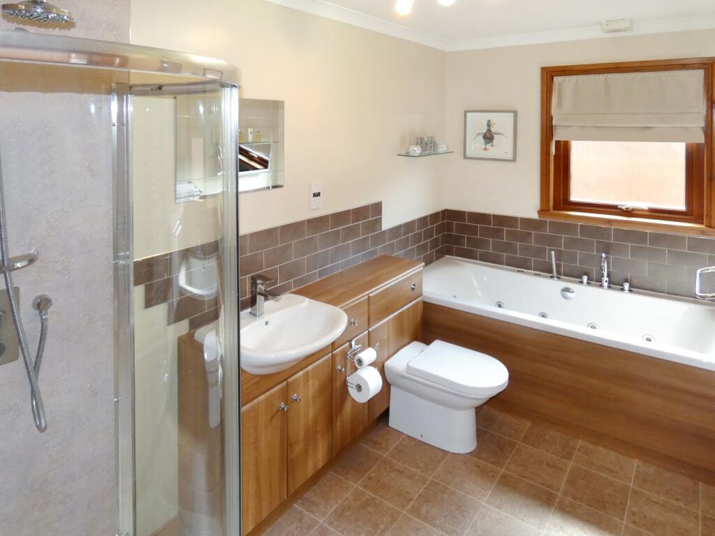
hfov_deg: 81.7
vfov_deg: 66.0
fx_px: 413
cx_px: 358
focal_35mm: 20
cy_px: 268
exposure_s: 1/60
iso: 320
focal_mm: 3.6
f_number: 2.8
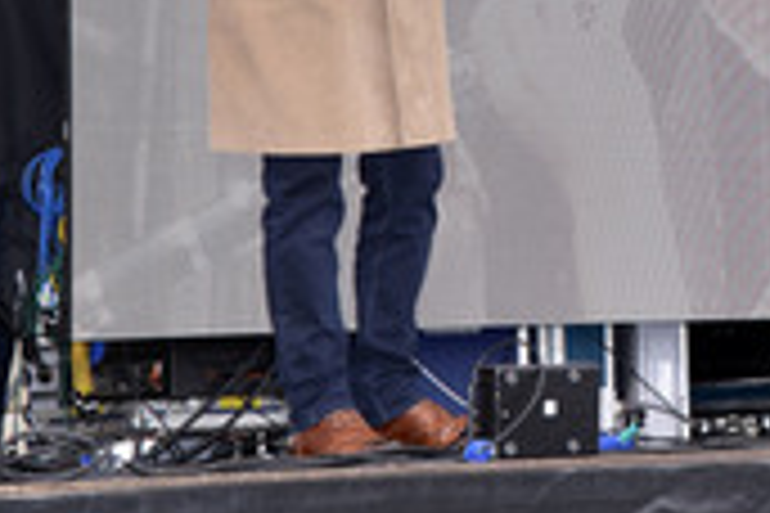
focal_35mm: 243
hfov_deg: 8.4
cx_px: 975
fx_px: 5197
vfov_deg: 5.6
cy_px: -135
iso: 320
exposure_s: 1/160
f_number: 6.3
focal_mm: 92
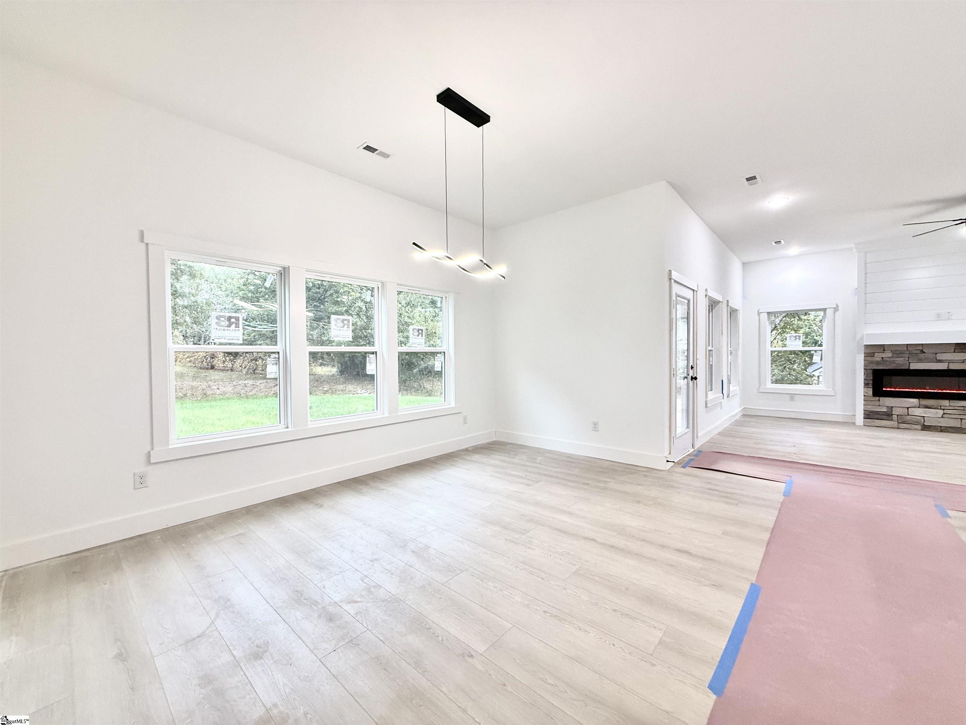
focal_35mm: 14
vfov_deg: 85.7
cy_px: 362
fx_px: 391
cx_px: 483
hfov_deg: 102.1
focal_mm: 2.22
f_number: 2.2
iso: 250
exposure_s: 1/120
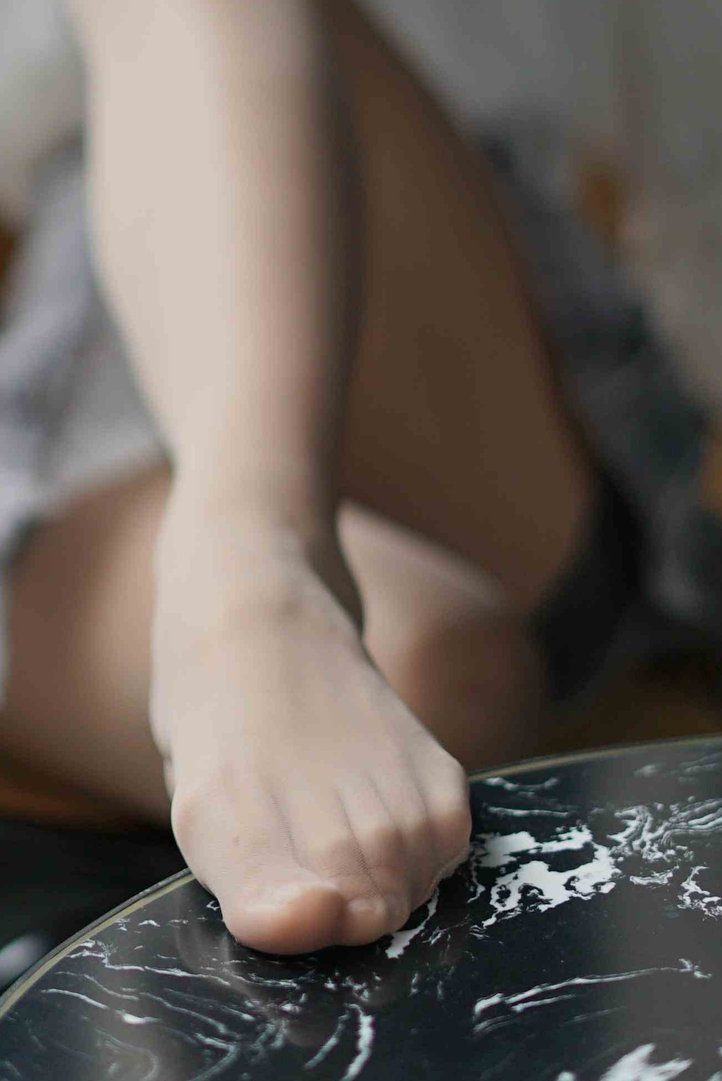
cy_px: 133
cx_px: 266
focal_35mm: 109
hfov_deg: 12.6
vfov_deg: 18.5
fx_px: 3275
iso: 250
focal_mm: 50
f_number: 1.8
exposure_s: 1/2000
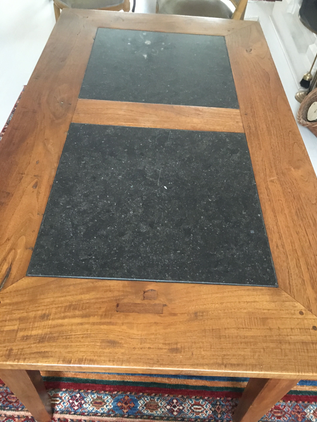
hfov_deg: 46.8
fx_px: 366
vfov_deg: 60.0
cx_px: 163
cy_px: 204
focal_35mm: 30
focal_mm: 4.15
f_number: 2.2
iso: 320
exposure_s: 1/17
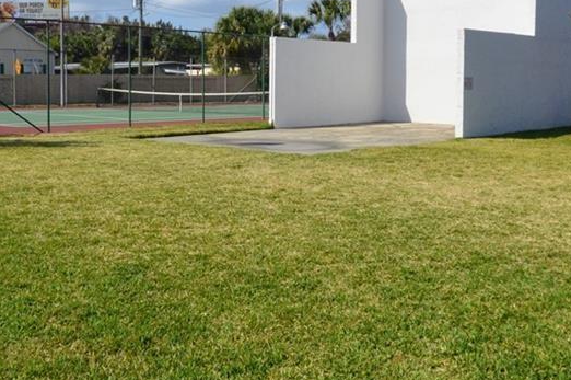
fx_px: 729
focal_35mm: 46
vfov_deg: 28.9
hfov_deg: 42.6
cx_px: 226
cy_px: 118
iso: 100
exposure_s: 1/320
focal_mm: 10
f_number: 9
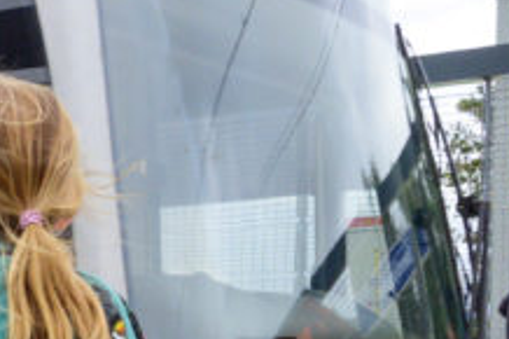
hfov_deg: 18.8
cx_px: -236
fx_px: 1370
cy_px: 437
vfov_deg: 13.6
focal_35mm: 97
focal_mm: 16
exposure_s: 1/800
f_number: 8
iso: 800
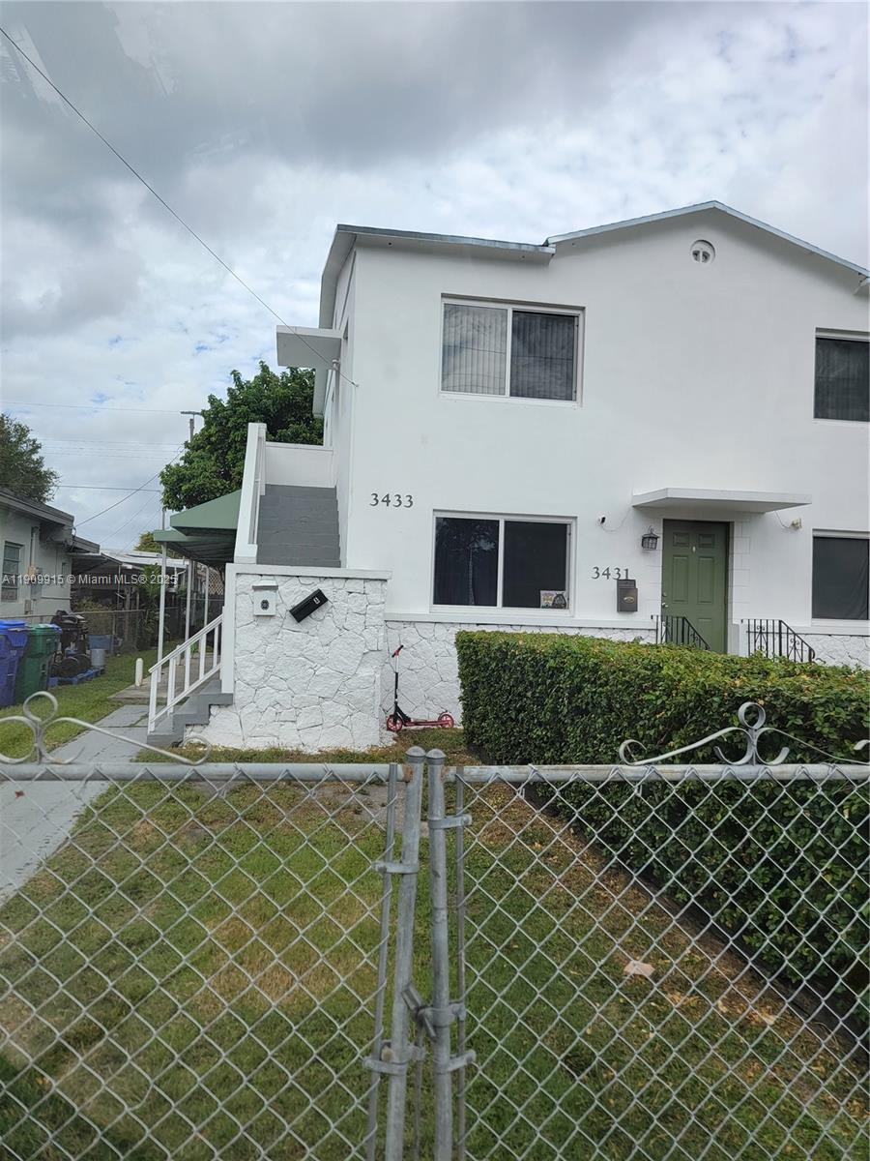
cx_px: 435
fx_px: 804
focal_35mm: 24
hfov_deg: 56.8
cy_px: 580
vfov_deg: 71.6
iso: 16
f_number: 1.8
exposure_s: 1/832
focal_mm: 6.7
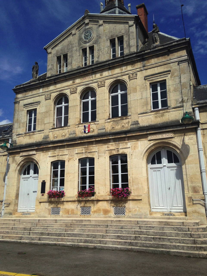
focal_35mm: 33
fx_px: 263
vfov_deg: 55.4
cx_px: 104
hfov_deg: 42.9
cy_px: 138
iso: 50
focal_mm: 4.12
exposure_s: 1/2358
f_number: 2.4
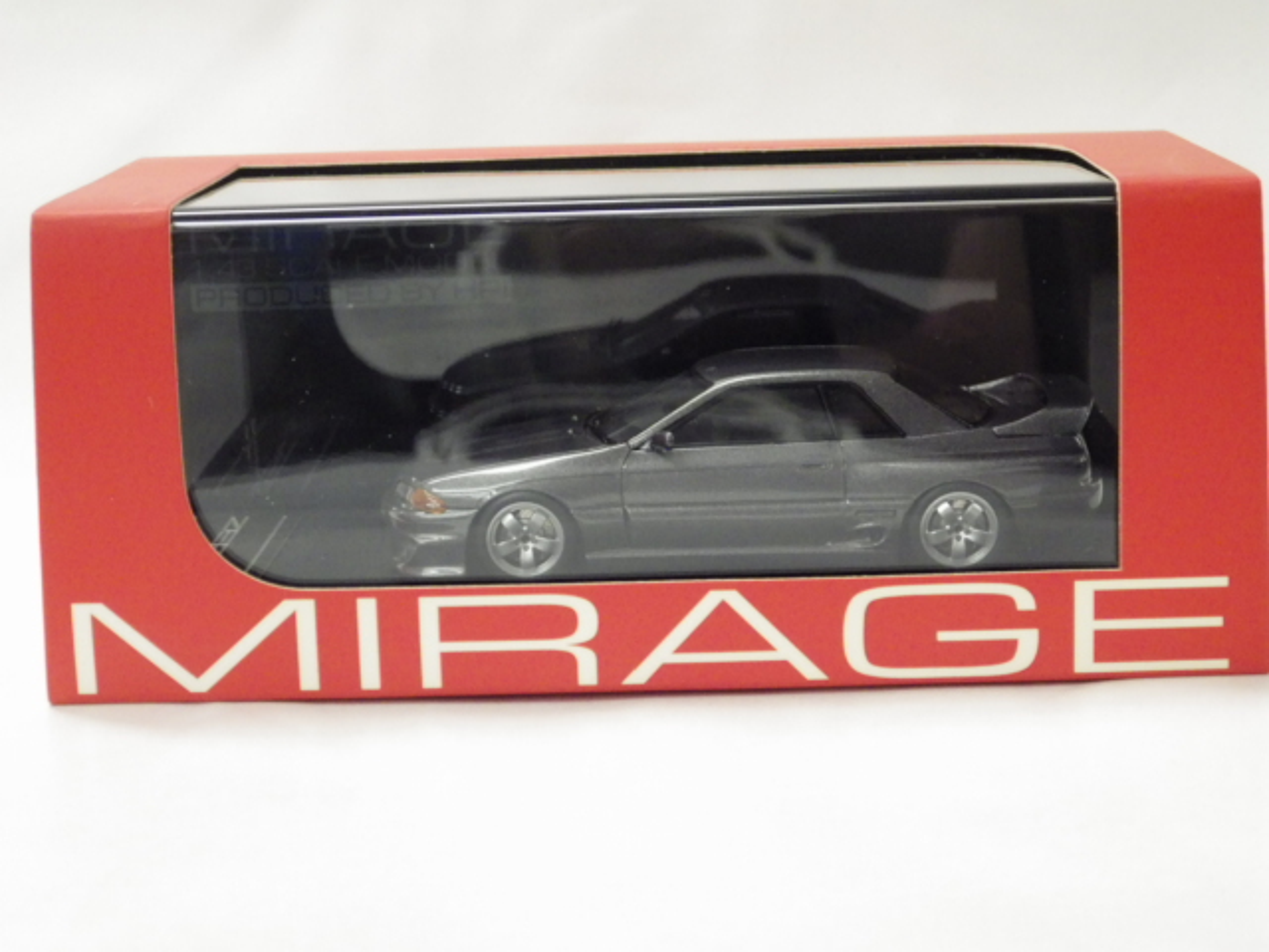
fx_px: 2603
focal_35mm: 71
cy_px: 476
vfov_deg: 20.7
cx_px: 634
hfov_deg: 27.4
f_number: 4.2
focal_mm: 12.8
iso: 800
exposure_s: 1/50
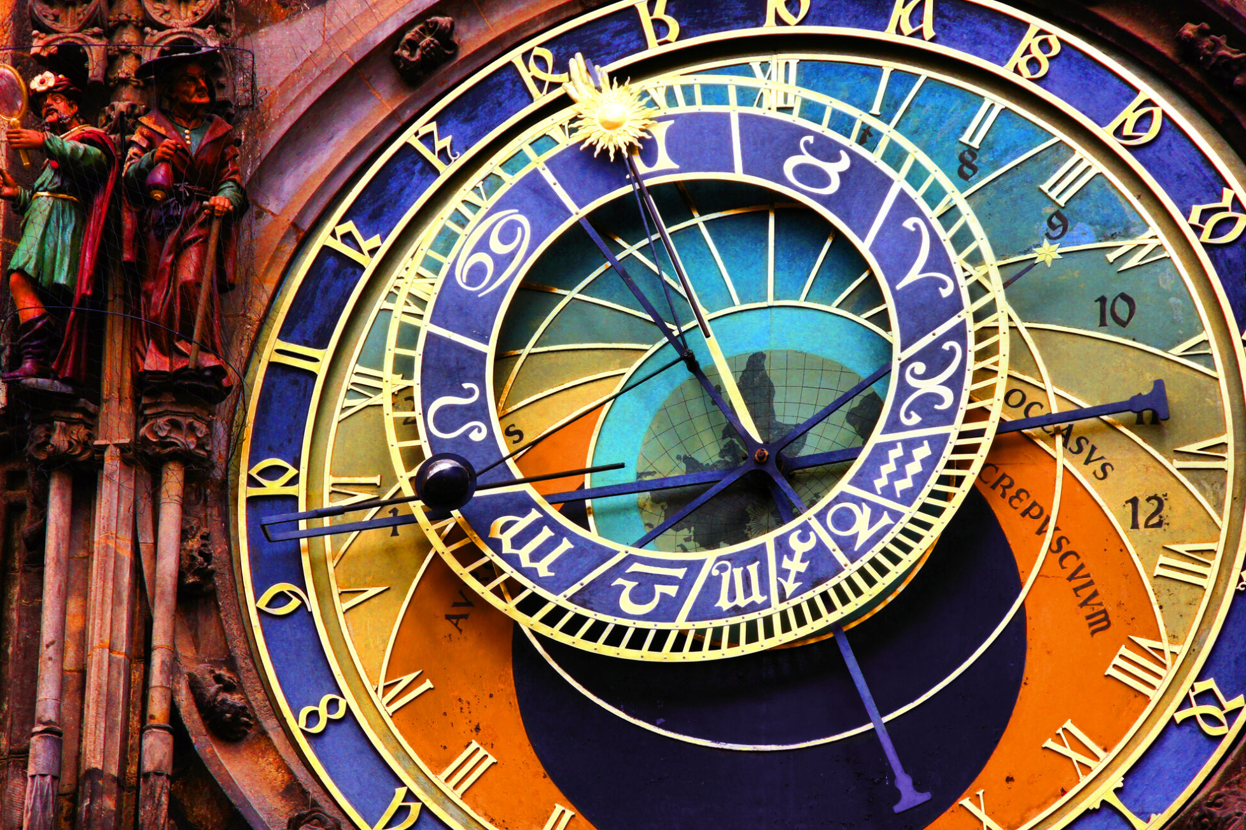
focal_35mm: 182
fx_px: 6297
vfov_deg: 7.5
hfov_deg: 11.3
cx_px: 622
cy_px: 418
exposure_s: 1/160
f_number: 11
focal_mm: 120
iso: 200
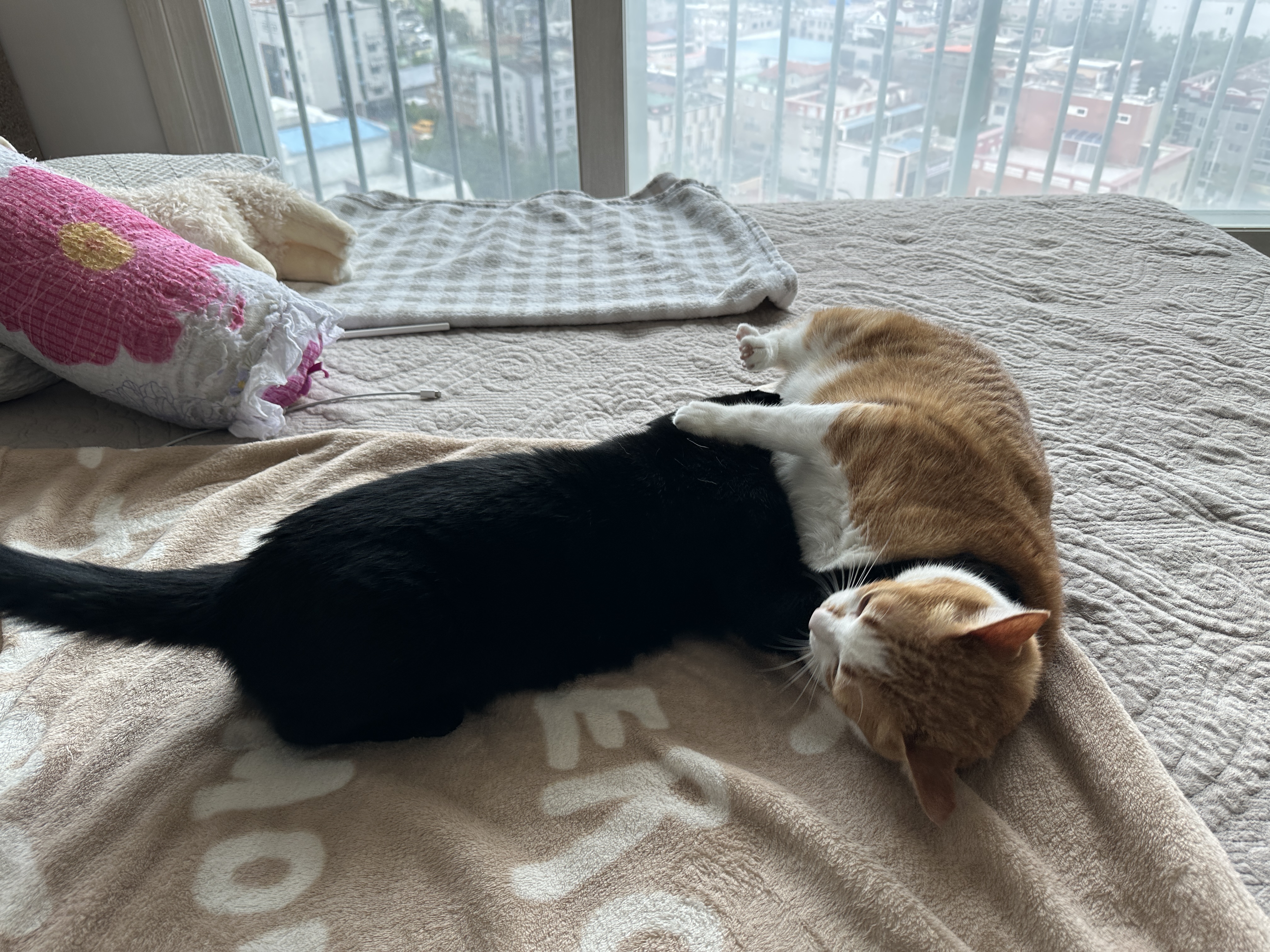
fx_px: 881
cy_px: 476
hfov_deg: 71.6
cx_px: 635
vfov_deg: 56.8
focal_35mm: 24
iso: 64
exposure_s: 1/139
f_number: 1.78
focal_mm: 6.86
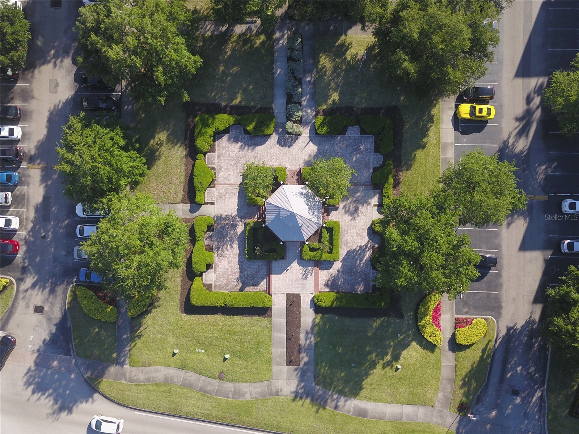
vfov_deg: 53.1
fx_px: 435
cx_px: 290
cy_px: 217
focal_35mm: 26
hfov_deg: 67.3
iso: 100
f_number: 2.2
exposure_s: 1/417
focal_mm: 4.7
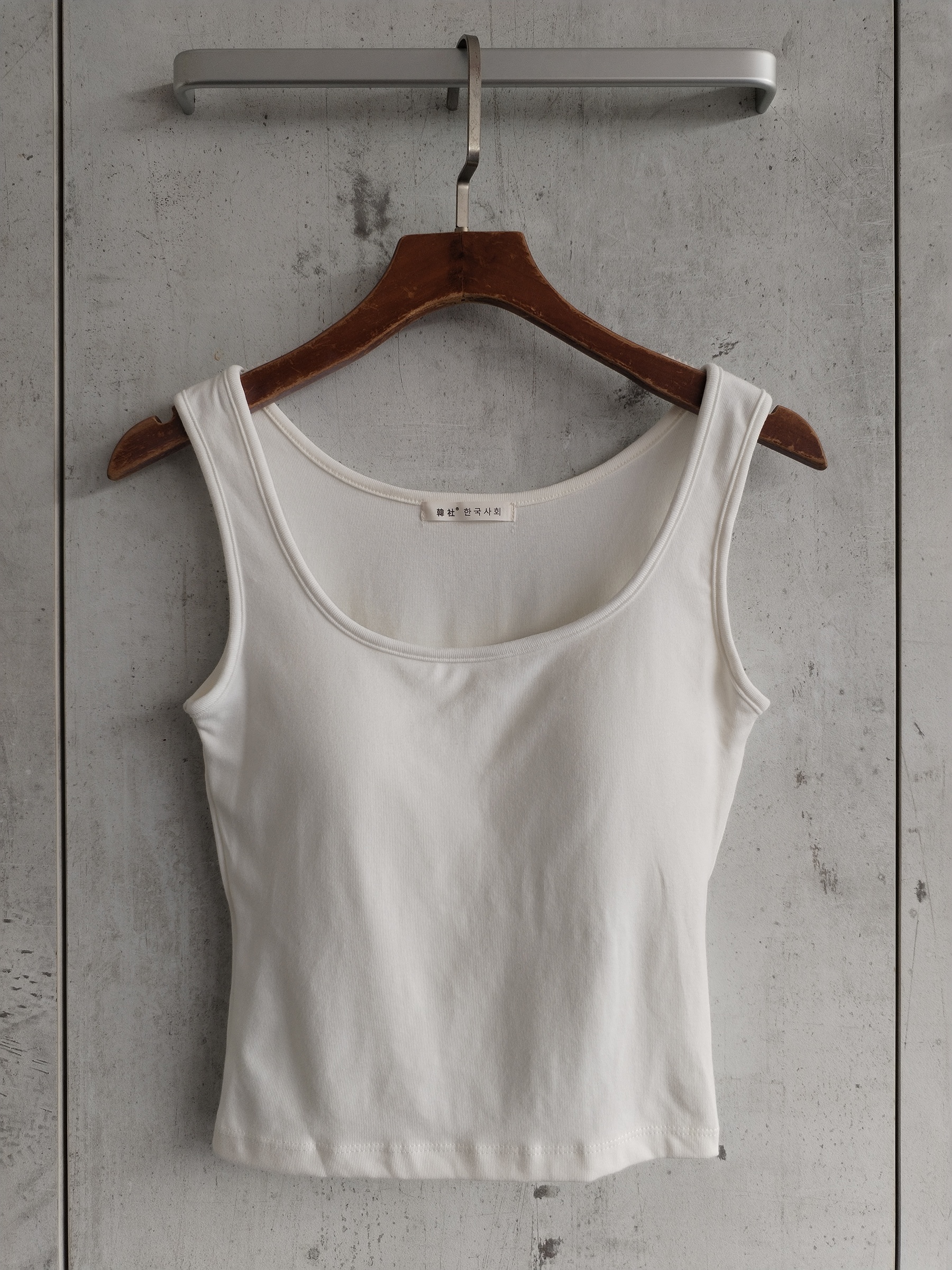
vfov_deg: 61.7
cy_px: 635
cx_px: 476
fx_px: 1063
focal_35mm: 29
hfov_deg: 48.2
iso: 100
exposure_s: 1/114
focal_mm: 4.75
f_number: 1.8
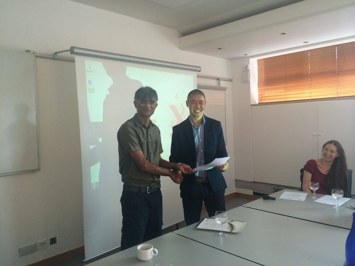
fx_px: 308
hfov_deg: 60.0
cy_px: 133
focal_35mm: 30
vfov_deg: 46.8
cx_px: 178
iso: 125
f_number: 2.2
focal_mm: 4.12
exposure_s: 1/30
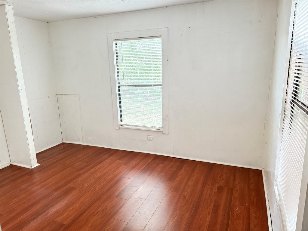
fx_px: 214
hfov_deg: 71.6
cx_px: 154
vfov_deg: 56.8
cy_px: 116
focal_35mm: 24
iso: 640
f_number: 1.78
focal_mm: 6.76
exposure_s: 1/60
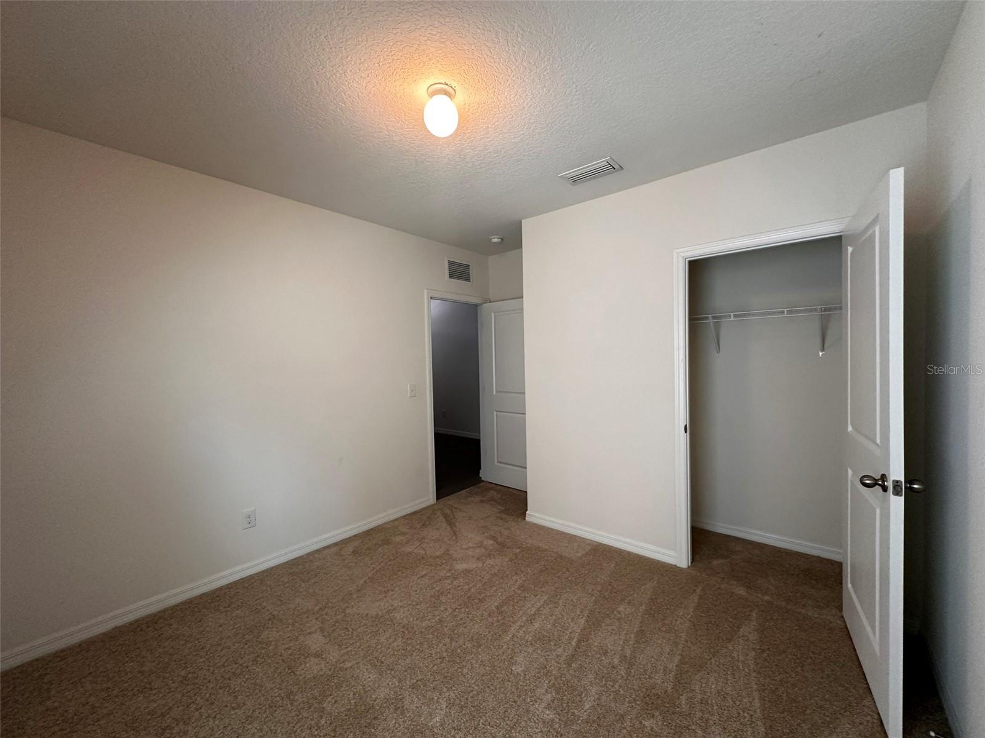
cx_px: 492
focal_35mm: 14
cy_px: 369
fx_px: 398
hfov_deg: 102.1
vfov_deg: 85.7
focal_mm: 2.22
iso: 250
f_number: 2.2
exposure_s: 1/120
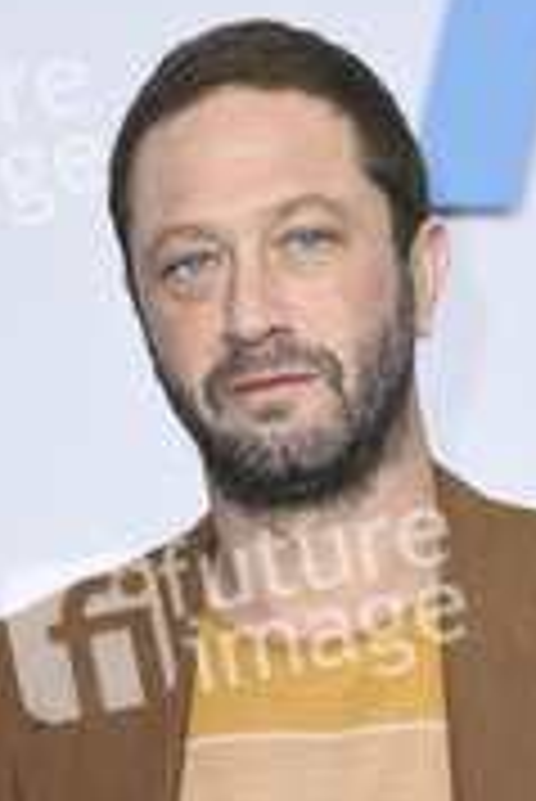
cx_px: 365
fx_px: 7244
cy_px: 842
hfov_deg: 4.2
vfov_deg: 6.3
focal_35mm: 325
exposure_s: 1/200
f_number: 5.6
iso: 400
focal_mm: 145
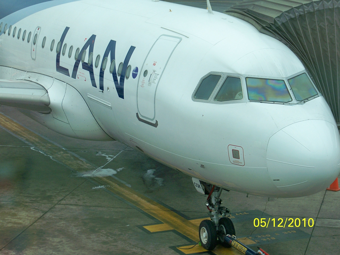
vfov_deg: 13.6
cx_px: 170
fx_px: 1071
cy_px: 128
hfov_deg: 18.0
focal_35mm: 109
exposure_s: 1/400
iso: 80
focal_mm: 19.3
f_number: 3.2
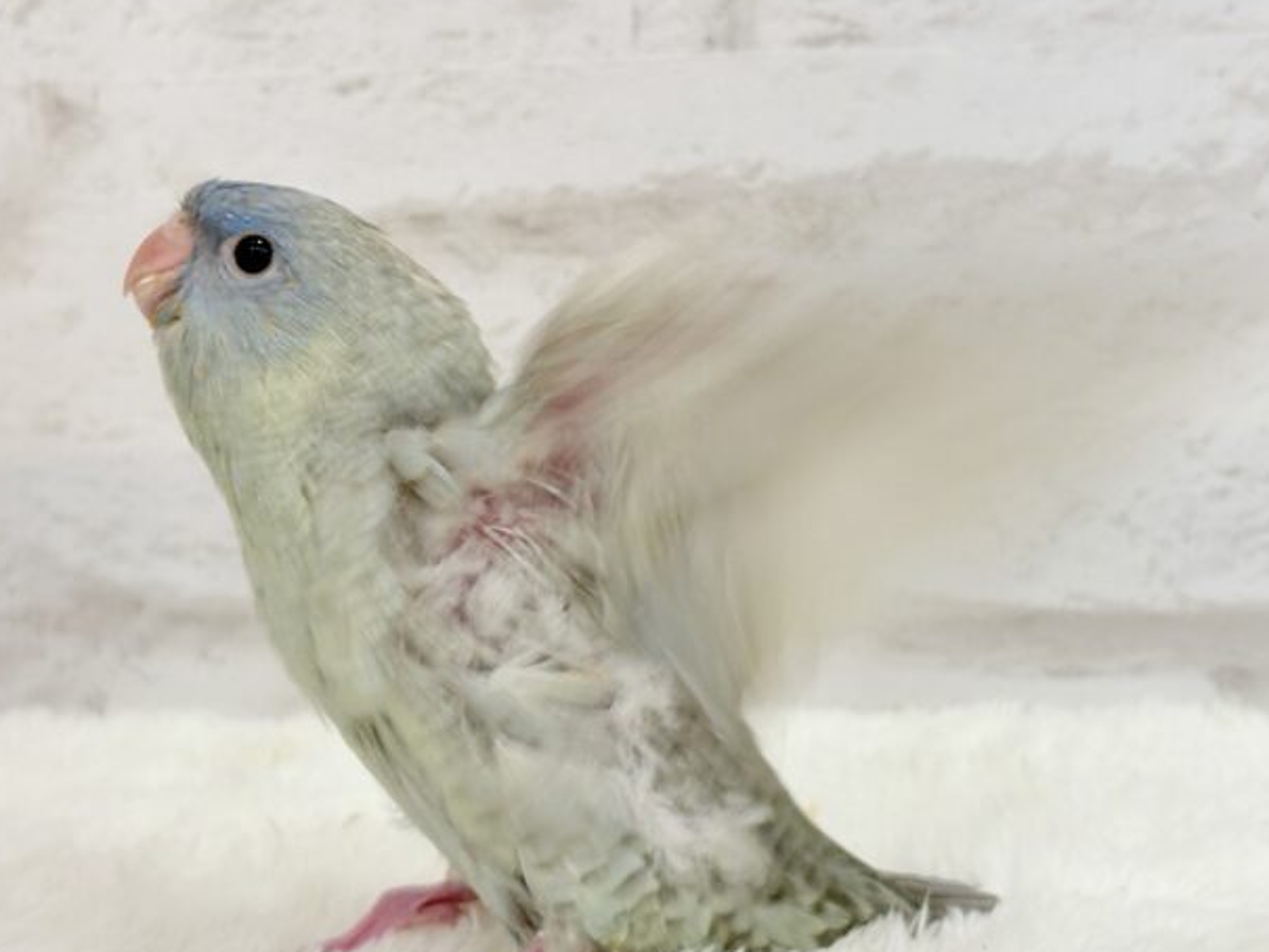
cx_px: 610
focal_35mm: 55
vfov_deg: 26.6
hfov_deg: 34.9
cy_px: 480
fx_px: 2017
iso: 80
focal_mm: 5.96
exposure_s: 1/100
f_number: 1.6
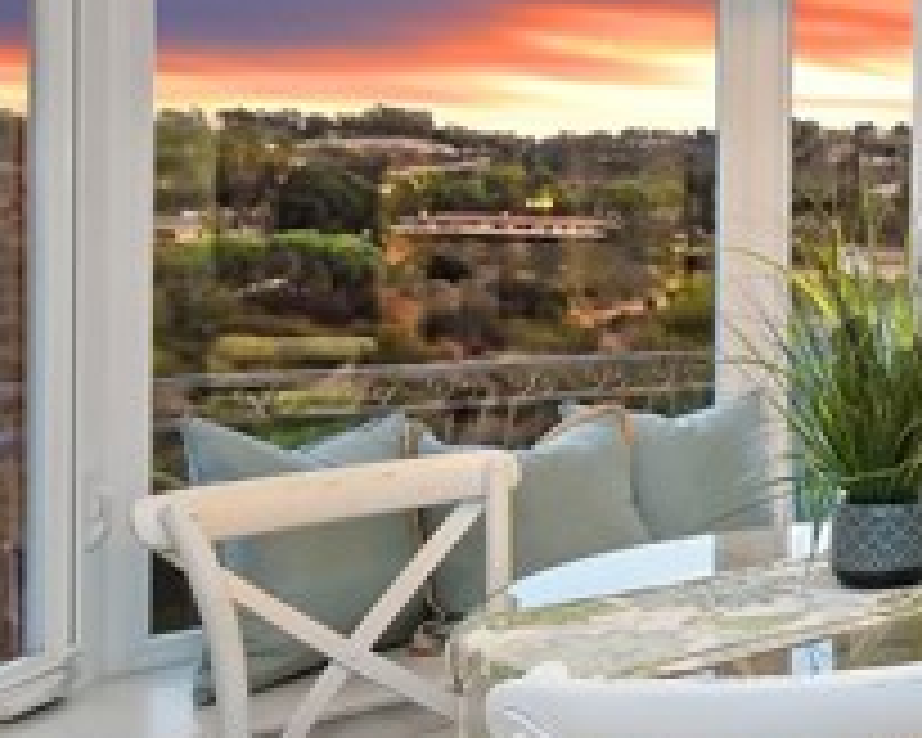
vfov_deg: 34.1
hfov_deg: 33.3
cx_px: 1138
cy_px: 326
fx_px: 1201
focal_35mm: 44
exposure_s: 1/20
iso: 1250
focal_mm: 10
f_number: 8
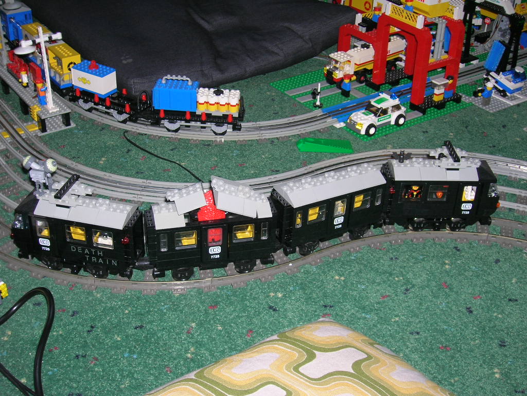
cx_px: 264
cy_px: 198
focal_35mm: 46
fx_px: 700
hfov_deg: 41.2
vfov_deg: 31.5
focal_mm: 7.7
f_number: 3.2
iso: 50
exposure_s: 1/60.1
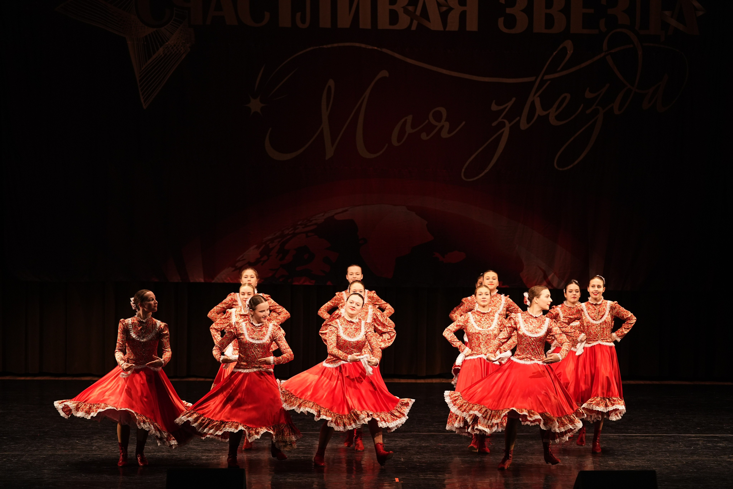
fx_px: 2484
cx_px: 366
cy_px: 244
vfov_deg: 11.2
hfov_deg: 16.8
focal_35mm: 122
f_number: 2.8
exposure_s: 1/400
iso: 1250
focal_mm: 122
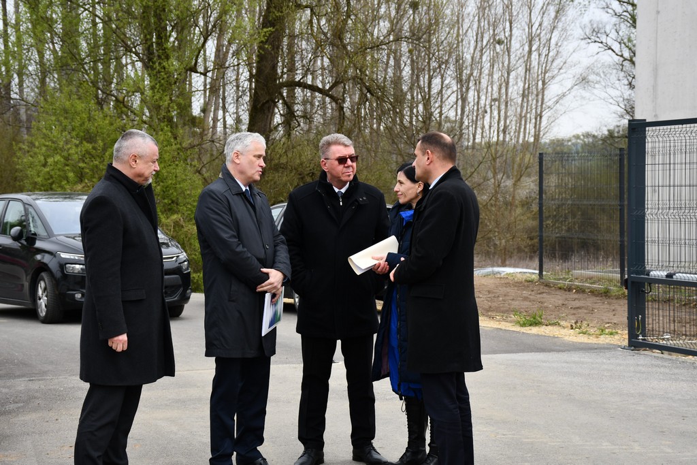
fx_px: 1510
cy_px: 232
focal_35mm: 78
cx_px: 348
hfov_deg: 26.0
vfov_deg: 17.5
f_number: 7.1
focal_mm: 52
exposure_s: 1/250
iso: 200
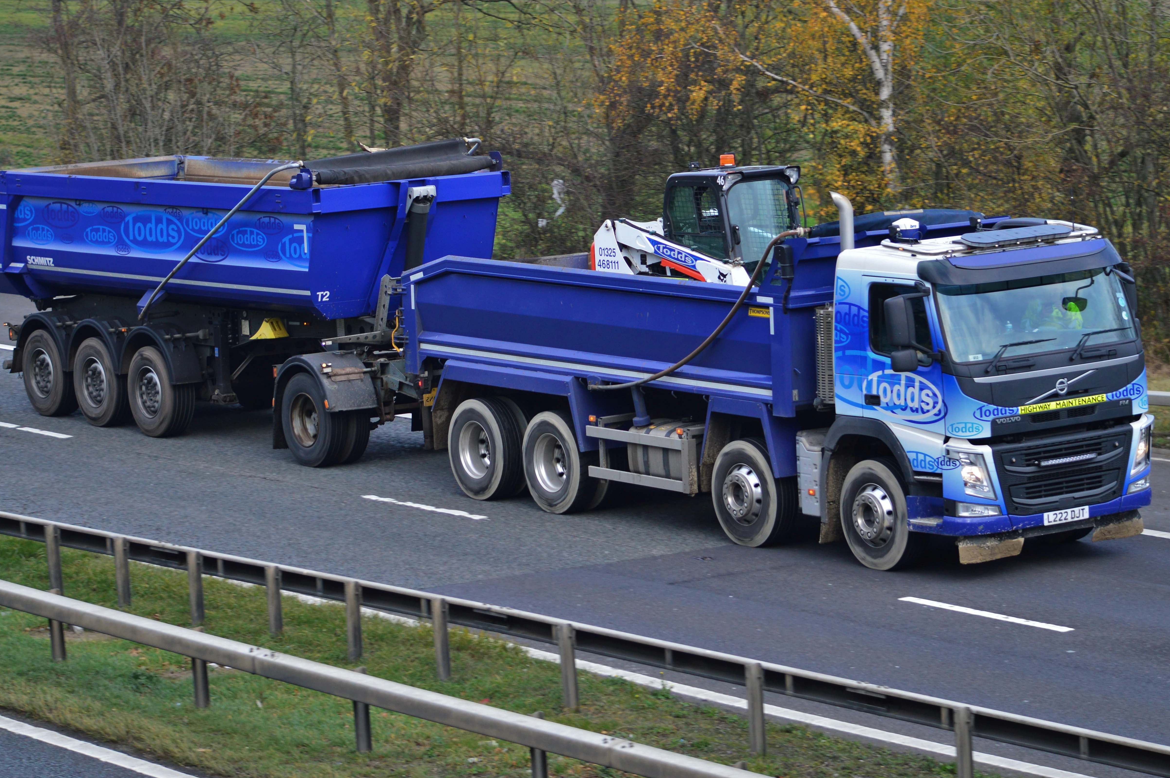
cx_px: 564
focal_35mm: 139
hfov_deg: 14.8
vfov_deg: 9.9
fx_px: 4514
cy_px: 333
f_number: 4.5
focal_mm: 78
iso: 400
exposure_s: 1/400
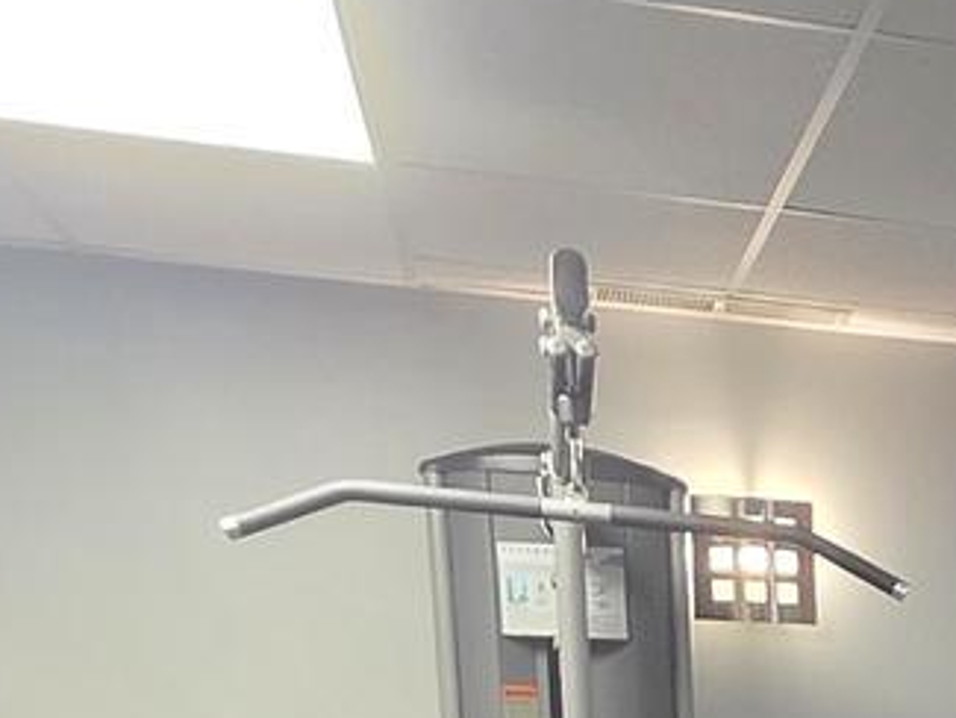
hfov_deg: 19.3
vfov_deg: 15.5
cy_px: 1277
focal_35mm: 82
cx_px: 1612
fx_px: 2265
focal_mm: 2.2
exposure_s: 1/60
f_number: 1.9
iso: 400
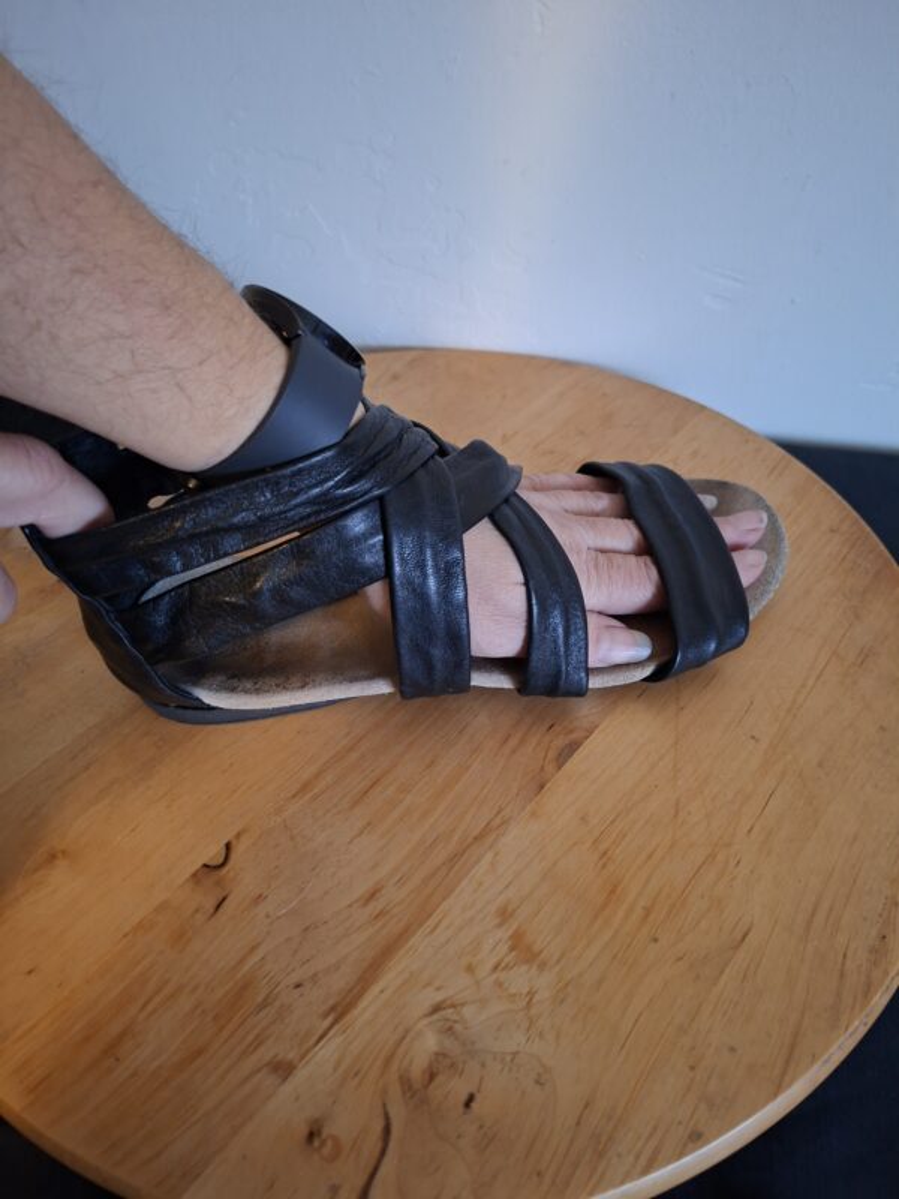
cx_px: 450
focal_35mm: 23
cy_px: 600
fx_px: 796
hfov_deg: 58.9
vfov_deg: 73.9
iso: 800
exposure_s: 1/25
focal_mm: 5.54
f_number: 1.8
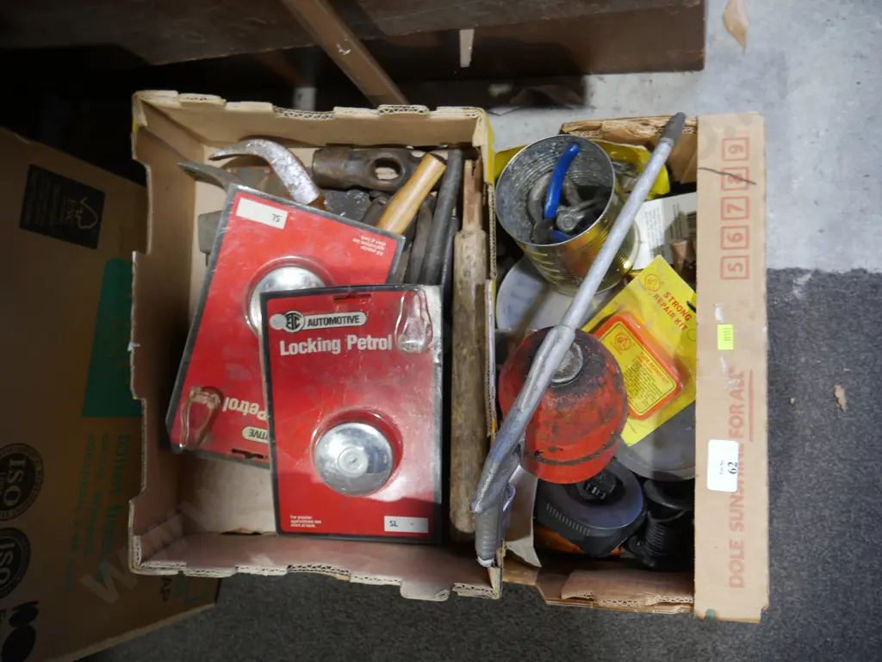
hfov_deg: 63.4
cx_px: 441
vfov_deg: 49.8
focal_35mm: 28
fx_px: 714
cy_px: 331
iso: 250
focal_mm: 14
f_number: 3.5
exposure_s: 1/60
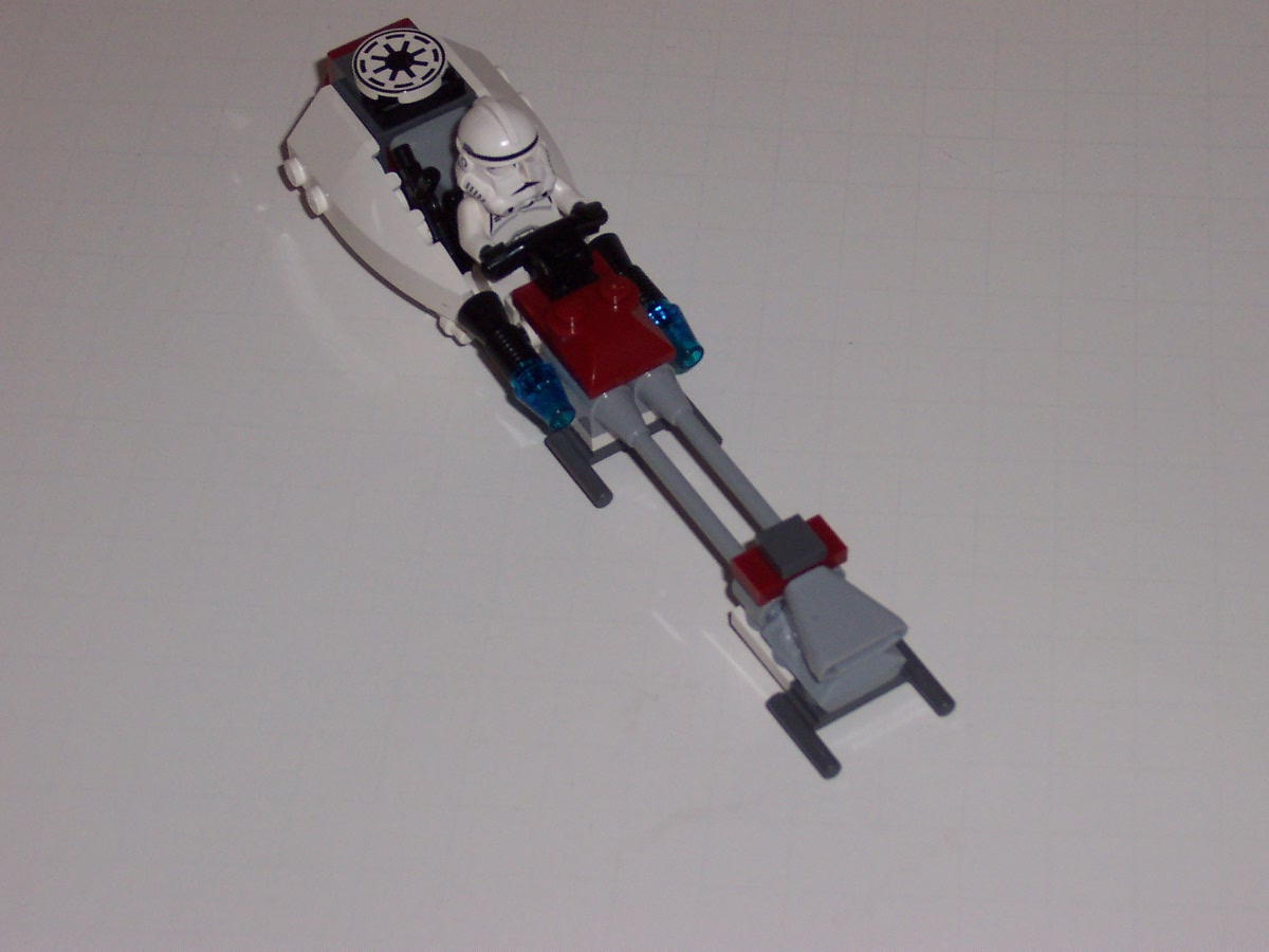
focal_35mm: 114
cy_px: 476
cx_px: 634
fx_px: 4179
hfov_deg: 17.3
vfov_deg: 13.0
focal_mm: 17.6
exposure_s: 1/90
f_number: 4.8
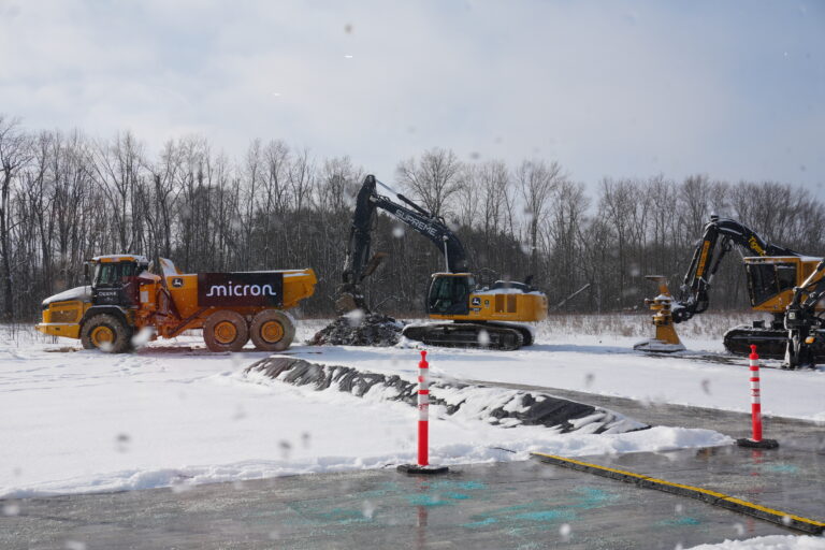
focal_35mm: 40
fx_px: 928
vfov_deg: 33.0
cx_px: 412
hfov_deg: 47.9
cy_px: 275
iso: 100
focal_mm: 27
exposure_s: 1/200
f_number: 11
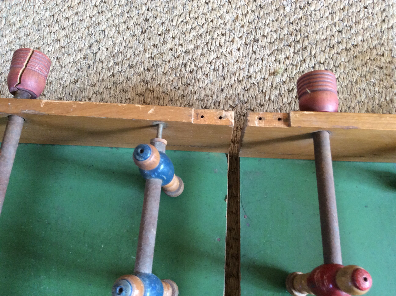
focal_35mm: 32
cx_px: 198
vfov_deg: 44.1
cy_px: 148
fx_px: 366
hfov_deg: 56.9
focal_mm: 3.3
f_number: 2.4
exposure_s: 1/25
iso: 100
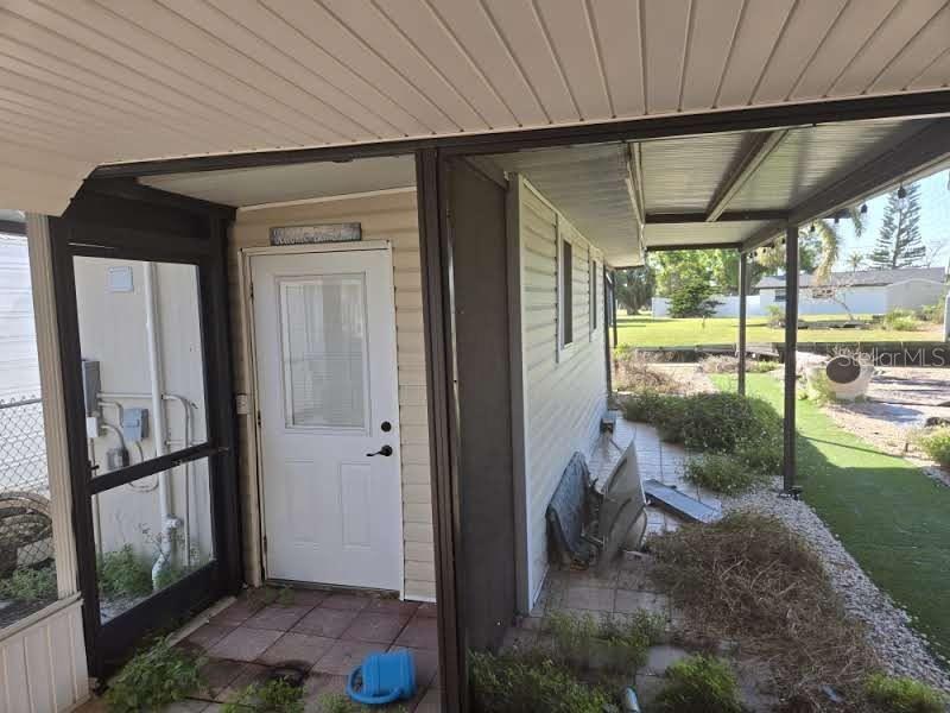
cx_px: 475
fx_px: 631
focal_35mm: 23
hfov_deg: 73.9
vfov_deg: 58.9
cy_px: 356
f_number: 1.8
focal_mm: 5.4
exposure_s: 1/180
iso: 32
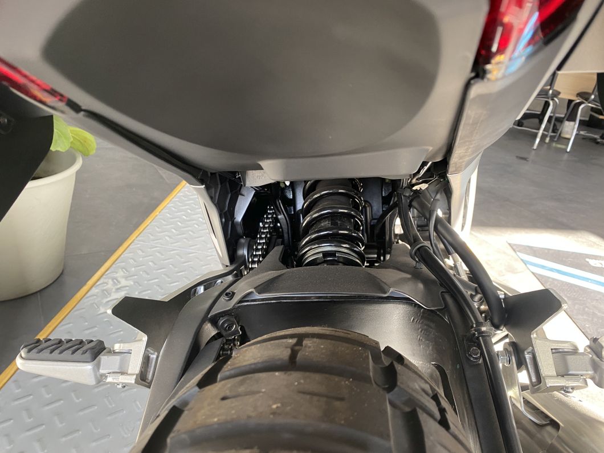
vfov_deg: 53.1
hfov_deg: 67.3
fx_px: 454
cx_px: 302
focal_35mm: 26
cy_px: 226
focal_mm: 4.25
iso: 125
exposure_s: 1/87
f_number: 1.8
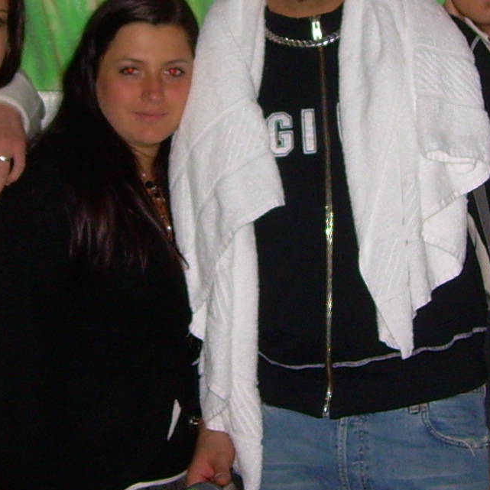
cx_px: 265
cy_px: 34
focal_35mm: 119
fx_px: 1906
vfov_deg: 14.5
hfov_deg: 14.6
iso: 92
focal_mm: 6.3
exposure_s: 1/60
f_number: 2.8
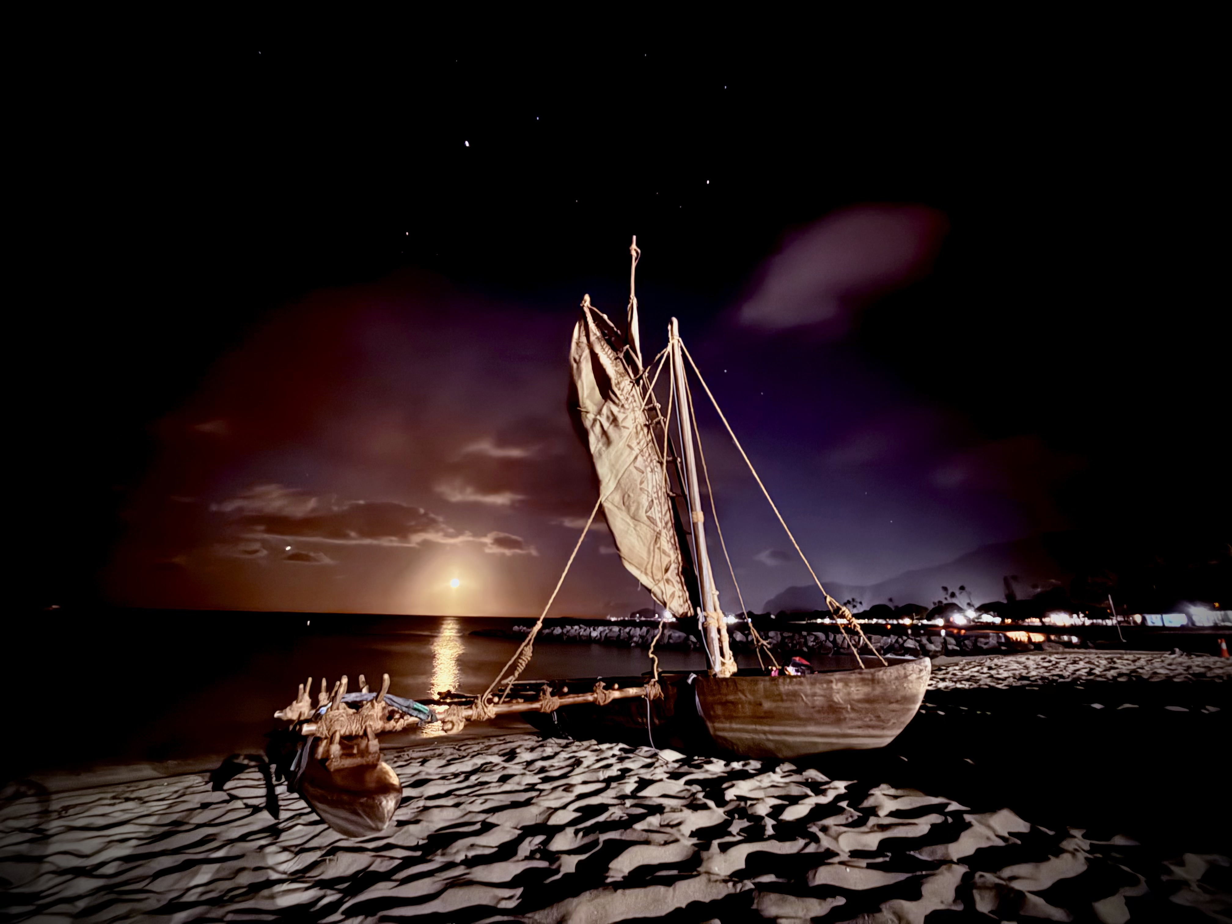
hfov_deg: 102.1
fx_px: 498
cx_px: 616
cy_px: 462
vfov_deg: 85.7
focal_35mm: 14
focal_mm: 2.22
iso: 2000
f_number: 2.2
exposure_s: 1/2
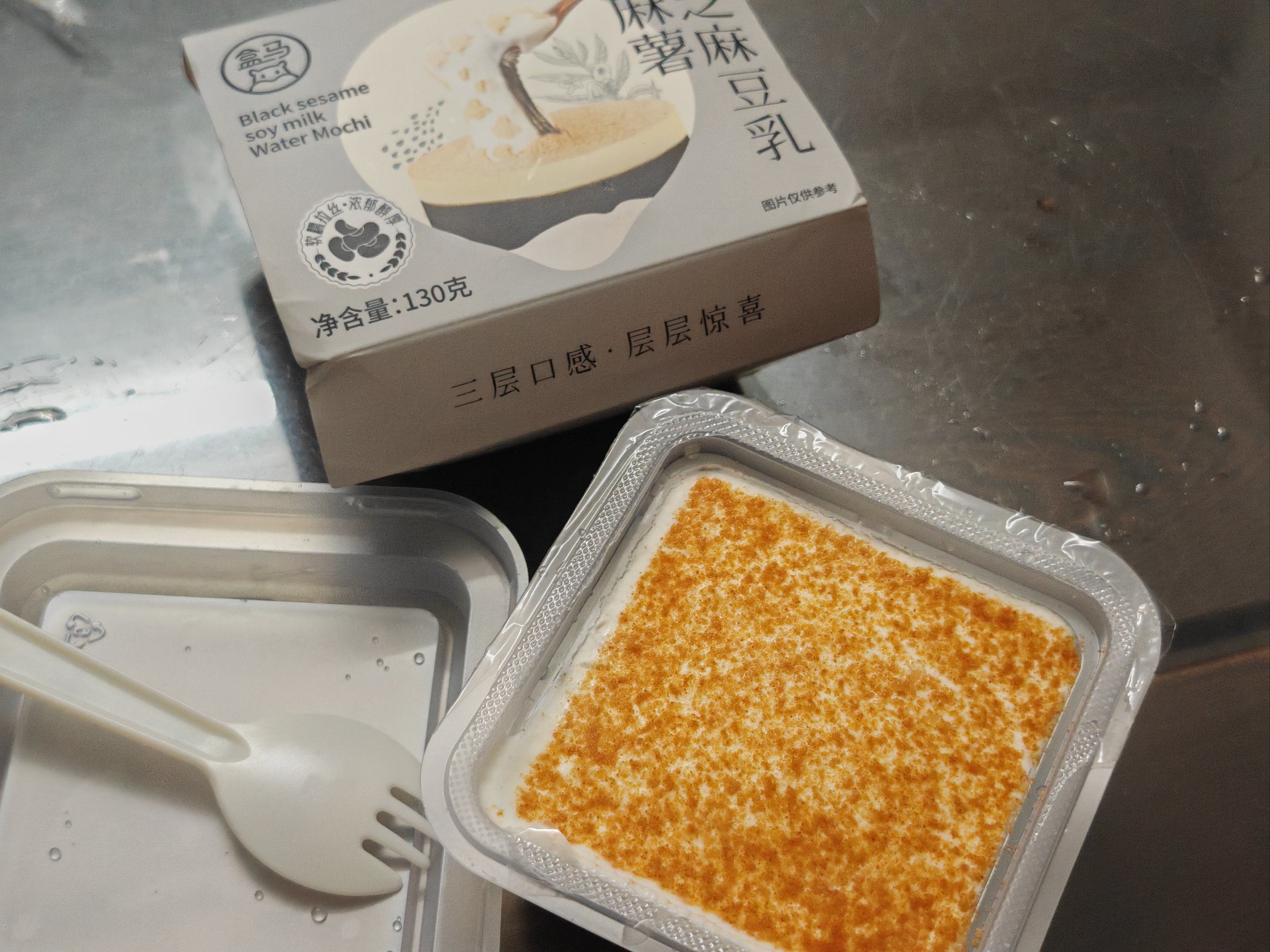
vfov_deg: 27.0
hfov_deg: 35.5
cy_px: 476
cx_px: 635
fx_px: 1981
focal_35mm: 54
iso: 500
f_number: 1.6
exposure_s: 1/100
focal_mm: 7.62
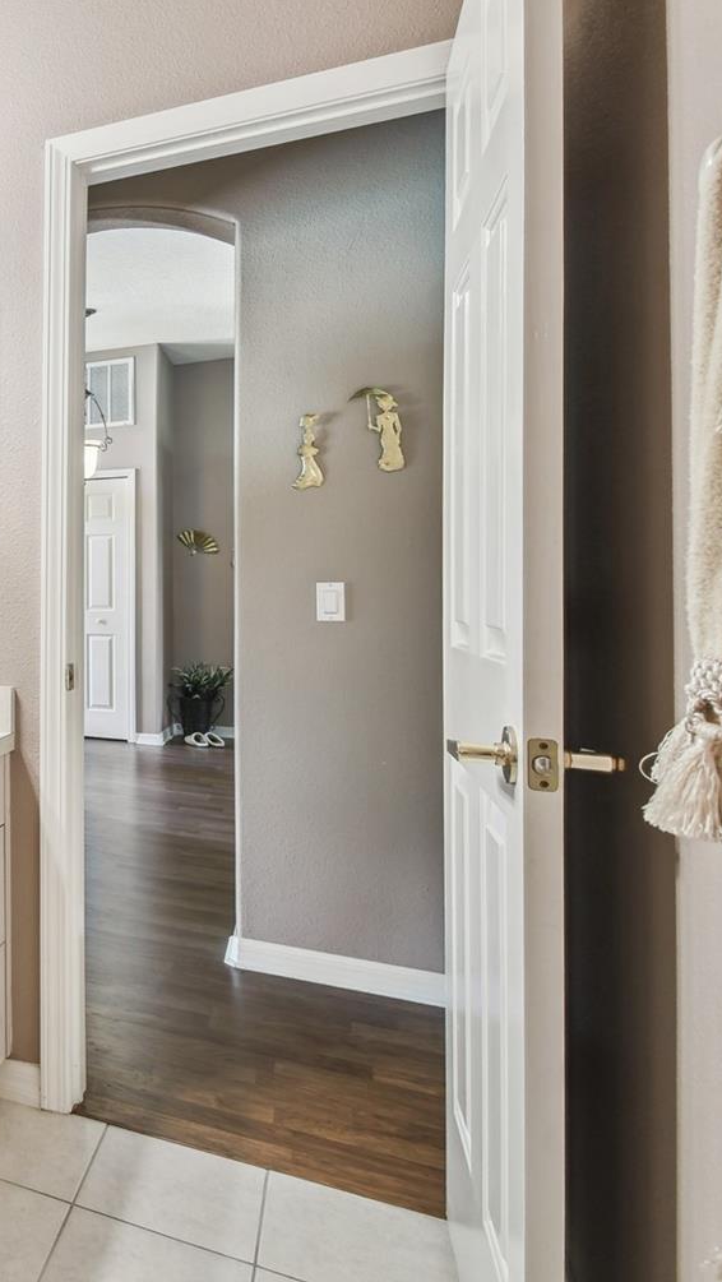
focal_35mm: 25
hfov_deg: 35.3
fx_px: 850
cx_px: -163
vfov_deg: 74.0
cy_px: 615
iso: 100
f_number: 7.1
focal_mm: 10
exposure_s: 1/2
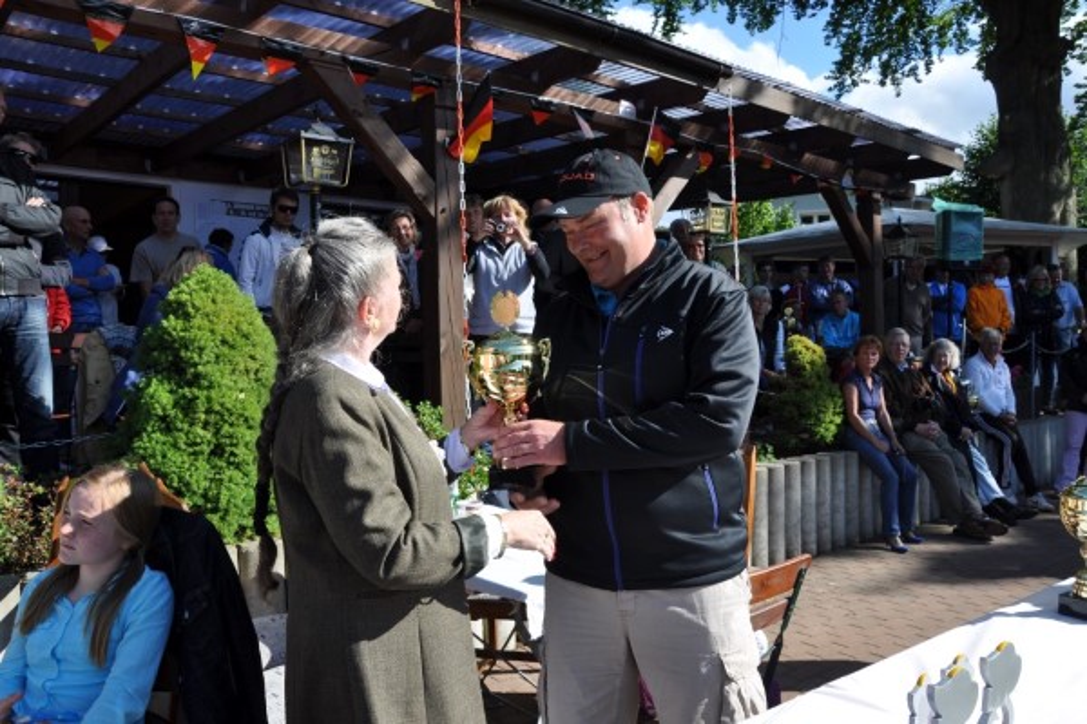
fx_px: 815
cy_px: 362
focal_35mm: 27
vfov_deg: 47.9
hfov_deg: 67.4
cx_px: 544
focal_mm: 18
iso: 200
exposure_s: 1/320
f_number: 9
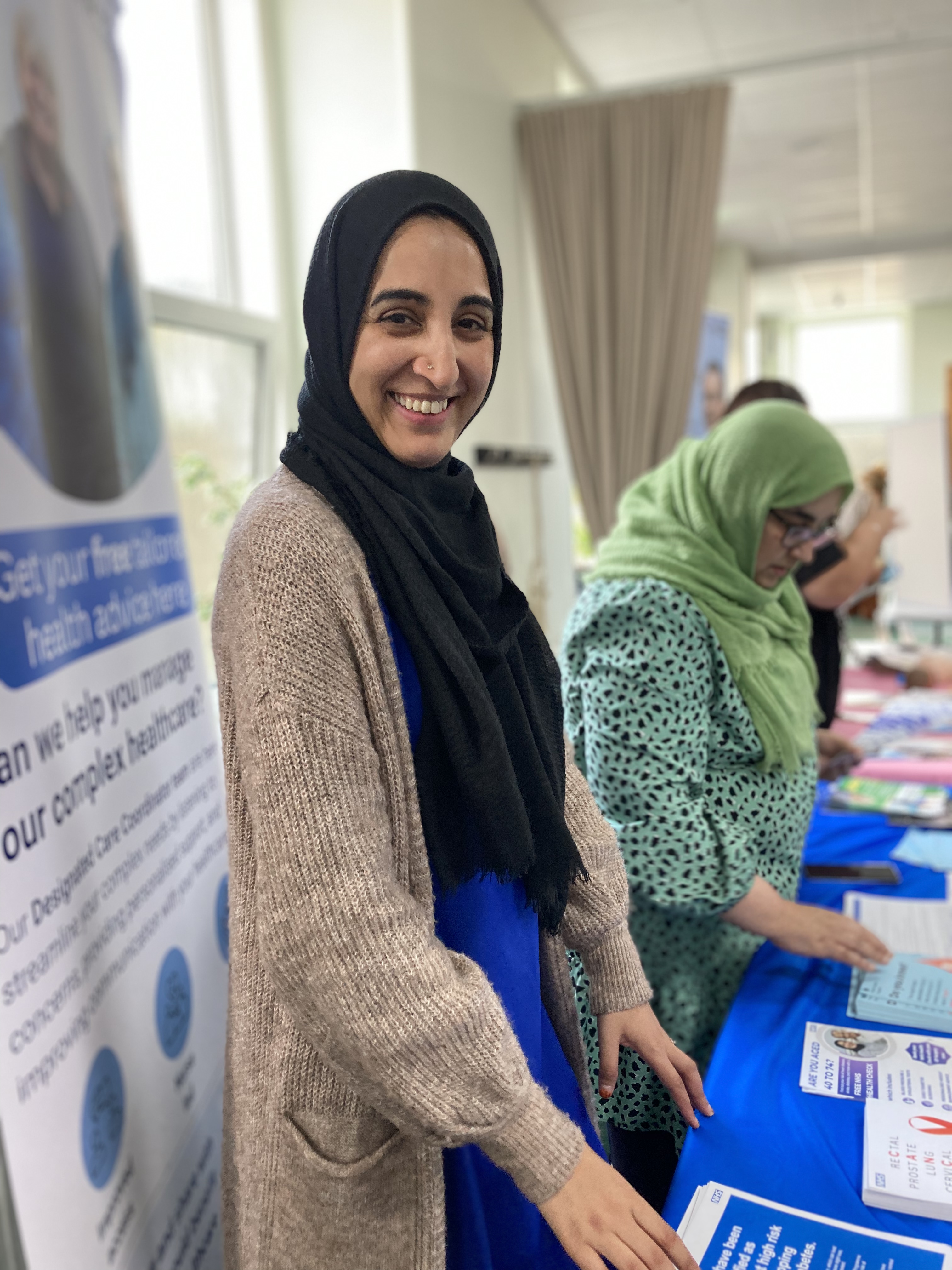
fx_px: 1027
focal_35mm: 28
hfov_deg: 49.7
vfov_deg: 63.4
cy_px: 635
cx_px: 476
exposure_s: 1/50
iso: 125
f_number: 1.8
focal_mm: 3.99
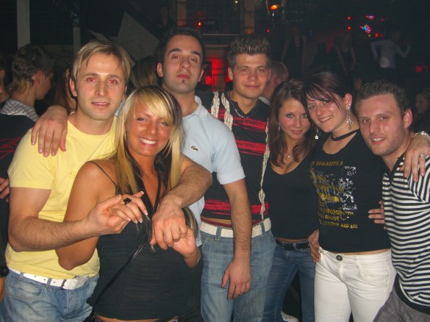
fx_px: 484
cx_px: 219
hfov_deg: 47.9
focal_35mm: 39
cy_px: 162
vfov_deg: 36.8
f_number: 2.8
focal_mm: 7.9
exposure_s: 1/60
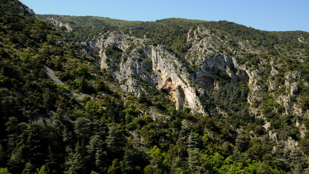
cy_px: 90
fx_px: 262
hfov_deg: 61.0
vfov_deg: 36.7
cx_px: 156
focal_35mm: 32
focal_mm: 20
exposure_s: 1/400
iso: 400
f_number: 10
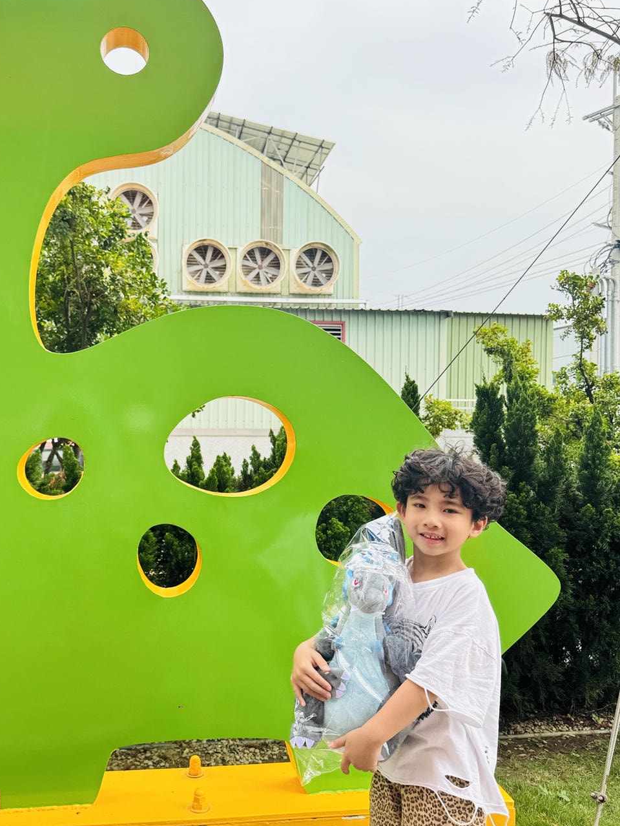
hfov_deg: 46.5
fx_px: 716
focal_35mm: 30
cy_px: 425
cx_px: 243
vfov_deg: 60.0
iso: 80
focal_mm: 6.86
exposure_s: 1/499
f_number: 1.78
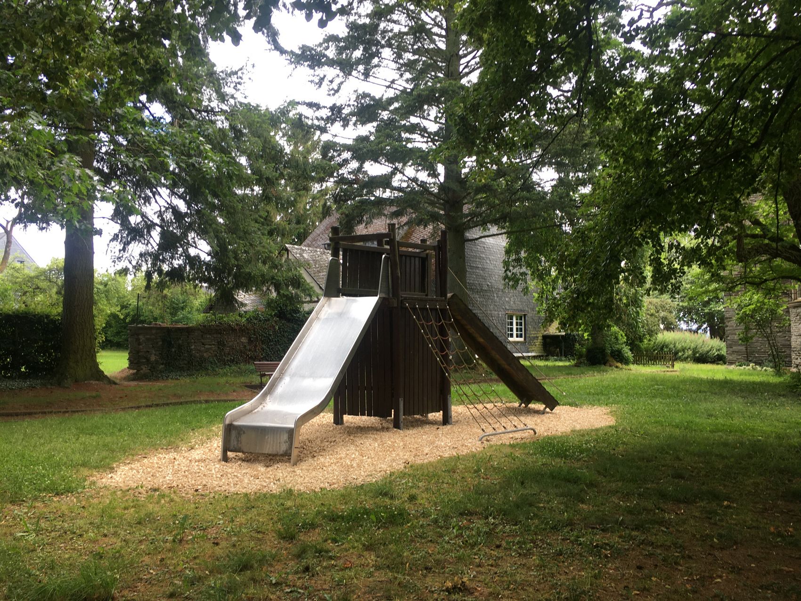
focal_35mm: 29
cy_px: 300
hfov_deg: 61.7
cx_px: 400
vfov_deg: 48.2
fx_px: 671
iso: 25
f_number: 2.2
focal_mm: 4.15
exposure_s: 1/155
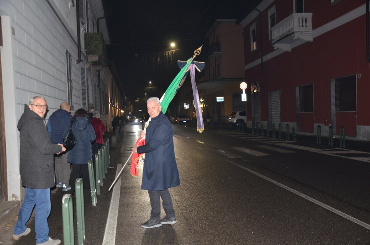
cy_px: 122
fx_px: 323
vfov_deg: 41.5
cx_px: 185
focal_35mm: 32
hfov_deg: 59.6
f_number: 3.8
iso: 800
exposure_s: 1/60
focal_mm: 21
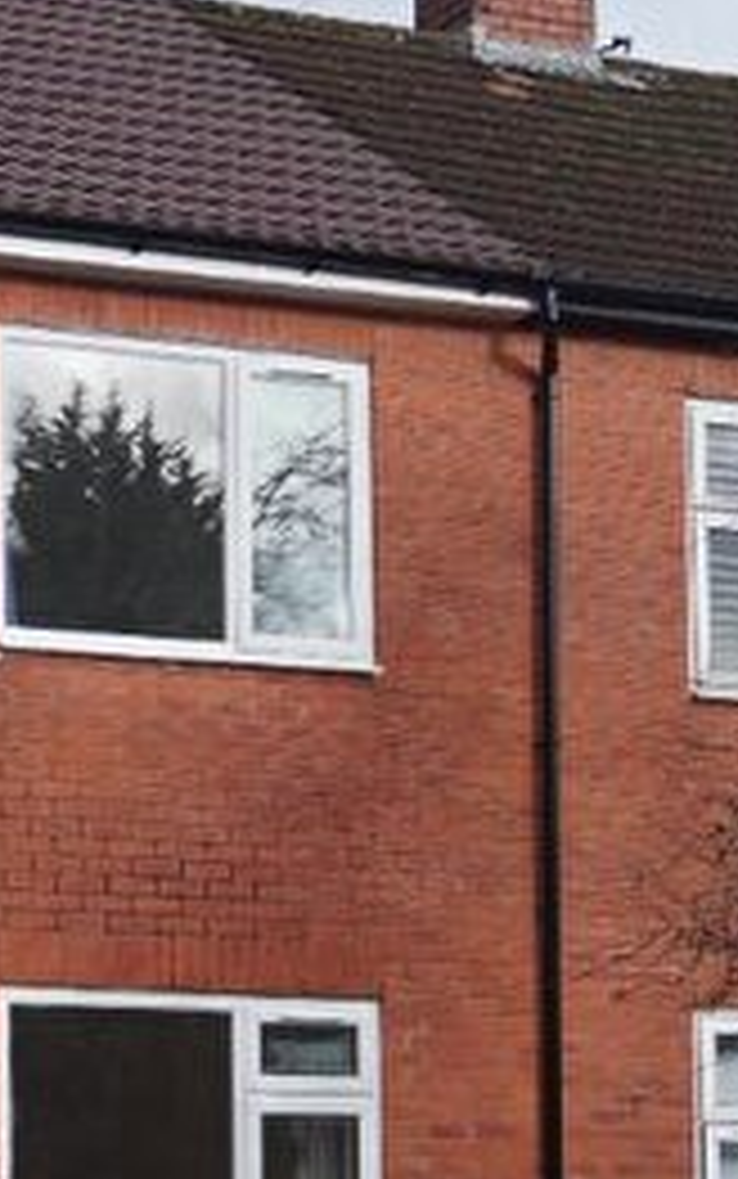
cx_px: -392
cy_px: 1017
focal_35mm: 106
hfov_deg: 11.8
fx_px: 3407
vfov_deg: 19.3
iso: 100
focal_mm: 26
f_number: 5.6
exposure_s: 1/400
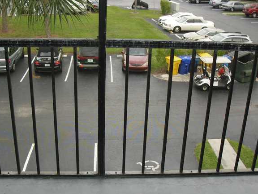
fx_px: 373
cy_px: 119
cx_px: 129
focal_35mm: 50
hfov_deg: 38.2
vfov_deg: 29.0
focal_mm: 6.3
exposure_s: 1/200
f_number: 3.1
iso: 100
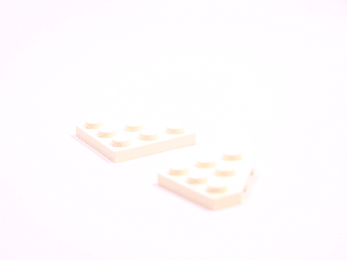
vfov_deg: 12.7
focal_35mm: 117
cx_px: 174
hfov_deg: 16.8
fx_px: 1173
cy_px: 130
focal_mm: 19.4
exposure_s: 1/60
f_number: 3.2
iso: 400
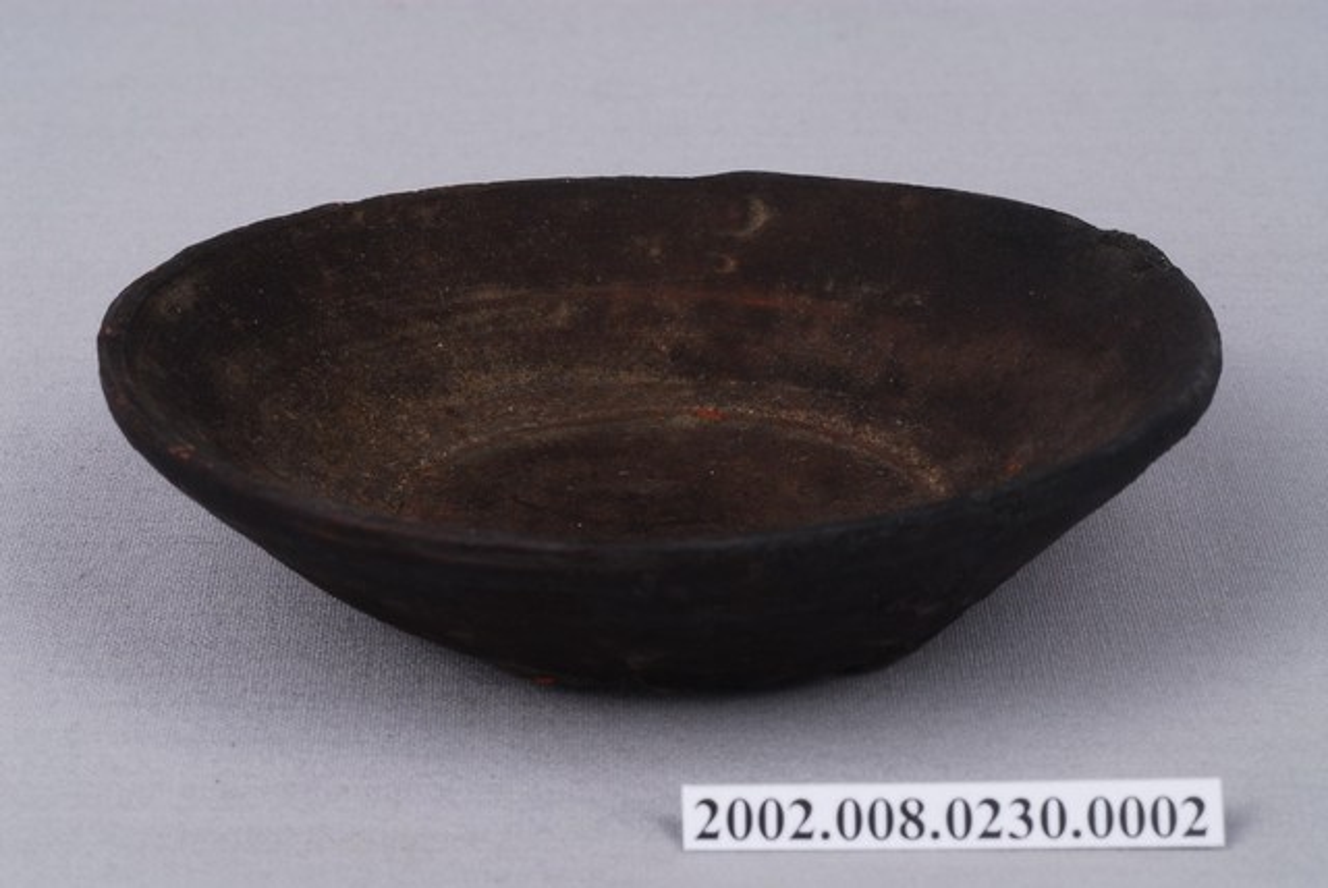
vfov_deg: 15.2
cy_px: 444
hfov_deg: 22.6
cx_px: 664
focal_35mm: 90
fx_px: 3323
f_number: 29
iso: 100
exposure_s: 1/60
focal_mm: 60
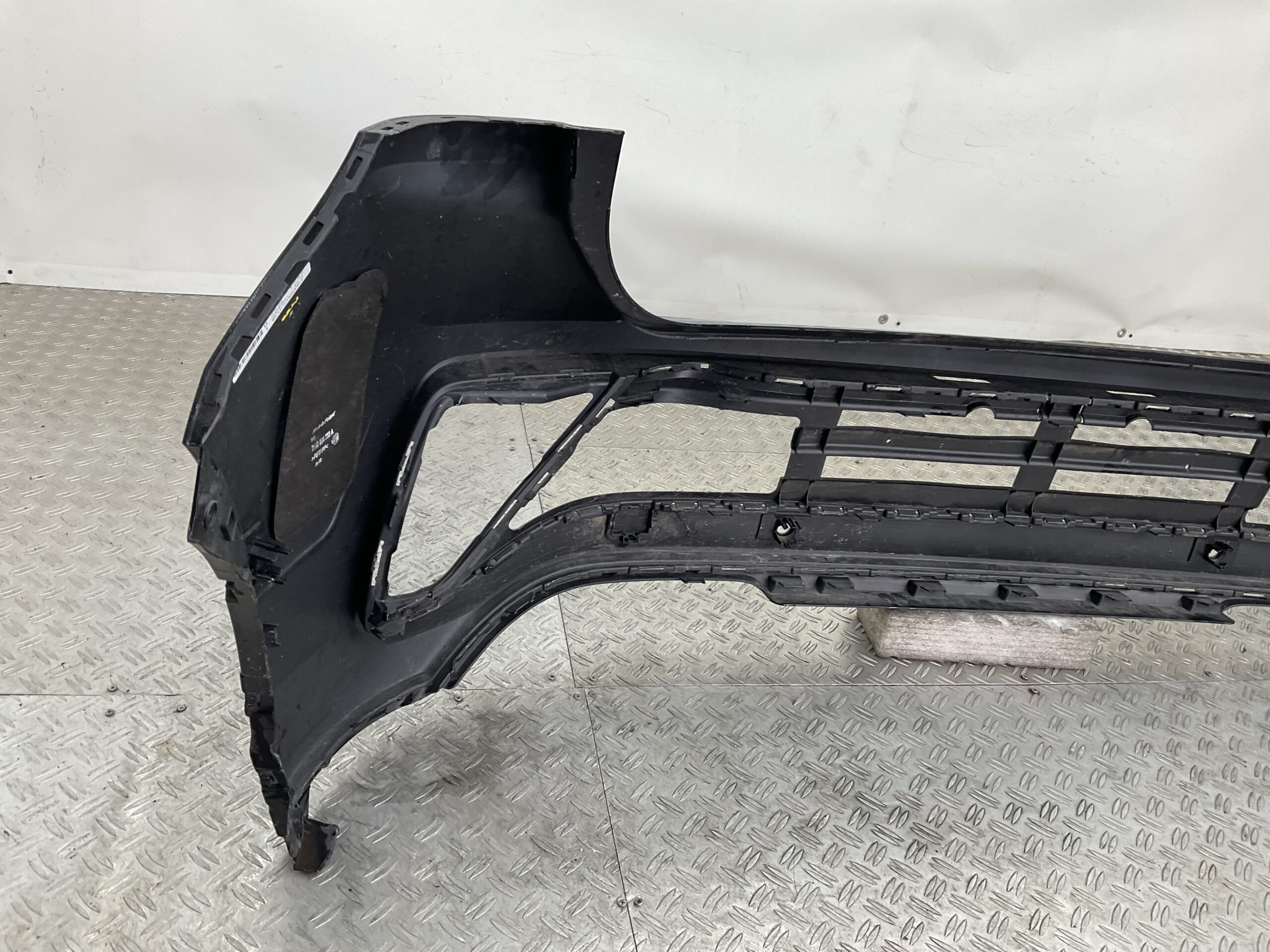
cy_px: 476
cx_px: 635
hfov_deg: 61.7
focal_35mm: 29
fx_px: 1064
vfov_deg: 48.2
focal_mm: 3
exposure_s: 1/120
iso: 32
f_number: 1.8
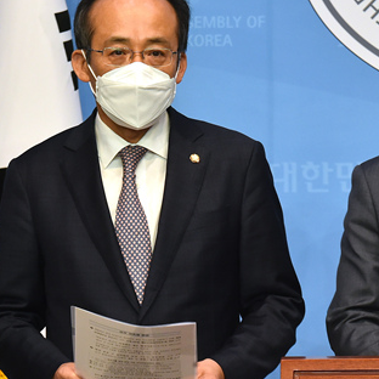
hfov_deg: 4.0
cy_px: 199
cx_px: 312
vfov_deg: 4.0
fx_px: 5388
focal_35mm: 435
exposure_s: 1/250
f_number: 10
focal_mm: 250
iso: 1600
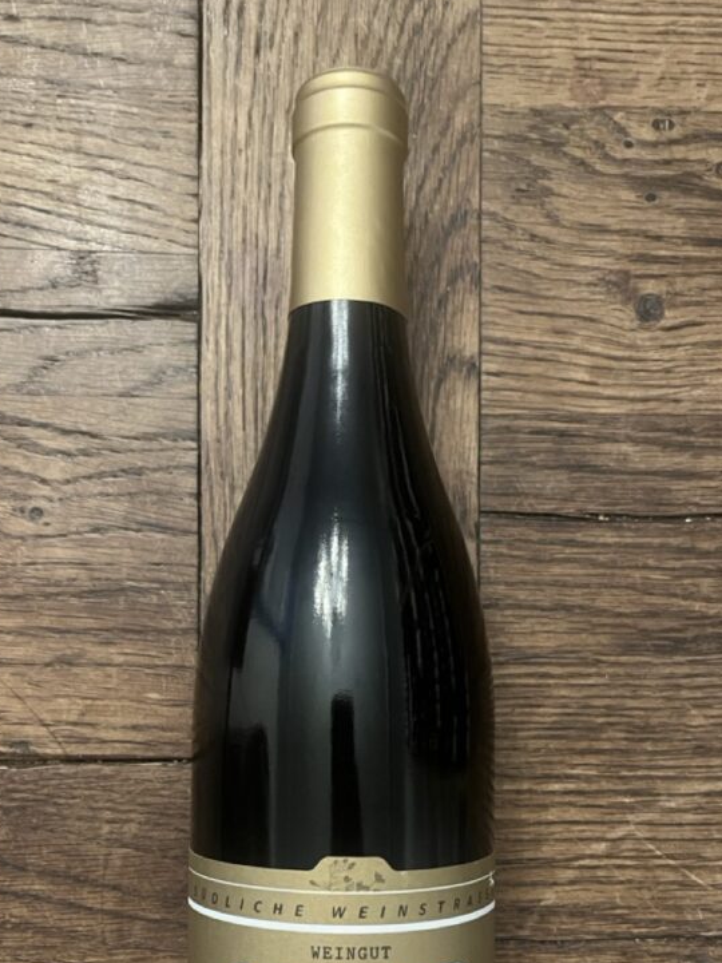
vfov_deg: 48.8
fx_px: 1029
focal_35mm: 37
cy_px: 678
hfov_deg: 38.7
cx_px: 344
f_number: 1.6
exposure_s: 1/33
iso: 500
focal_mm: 5.1
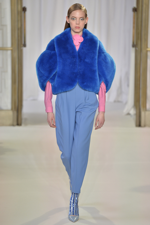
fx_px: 1157
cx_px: 75
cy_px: 112
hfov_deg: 7.4
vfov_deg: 11.1
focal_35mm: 185
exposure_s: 1/500
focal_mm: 185
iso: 1000
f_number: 5
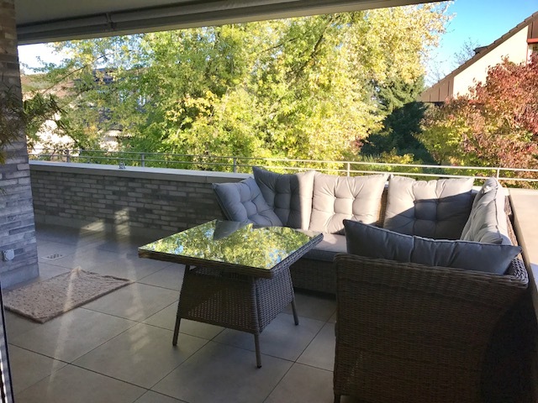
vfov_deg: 49.7
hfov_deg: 63.4
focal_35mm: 28
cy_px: 202
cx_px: 269
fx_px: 435
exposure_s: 1/1008
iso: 40
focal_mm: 3.99
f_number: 1.8
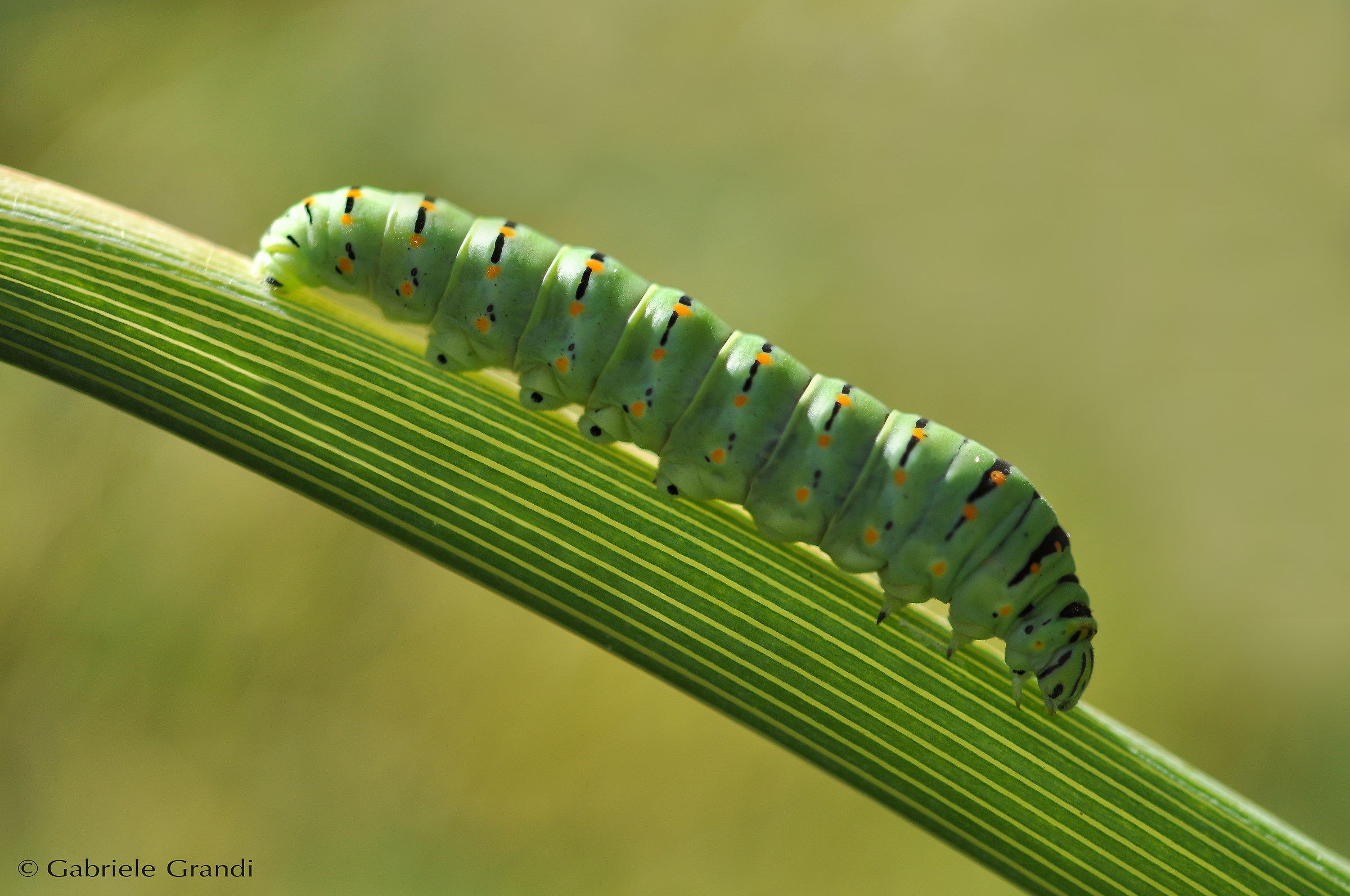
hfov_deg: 13.1
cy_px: 448
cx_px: 675
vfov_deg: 8.7
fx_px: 5899
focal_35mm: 158
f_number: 4
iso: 200
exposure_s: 1/1500
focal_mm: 105
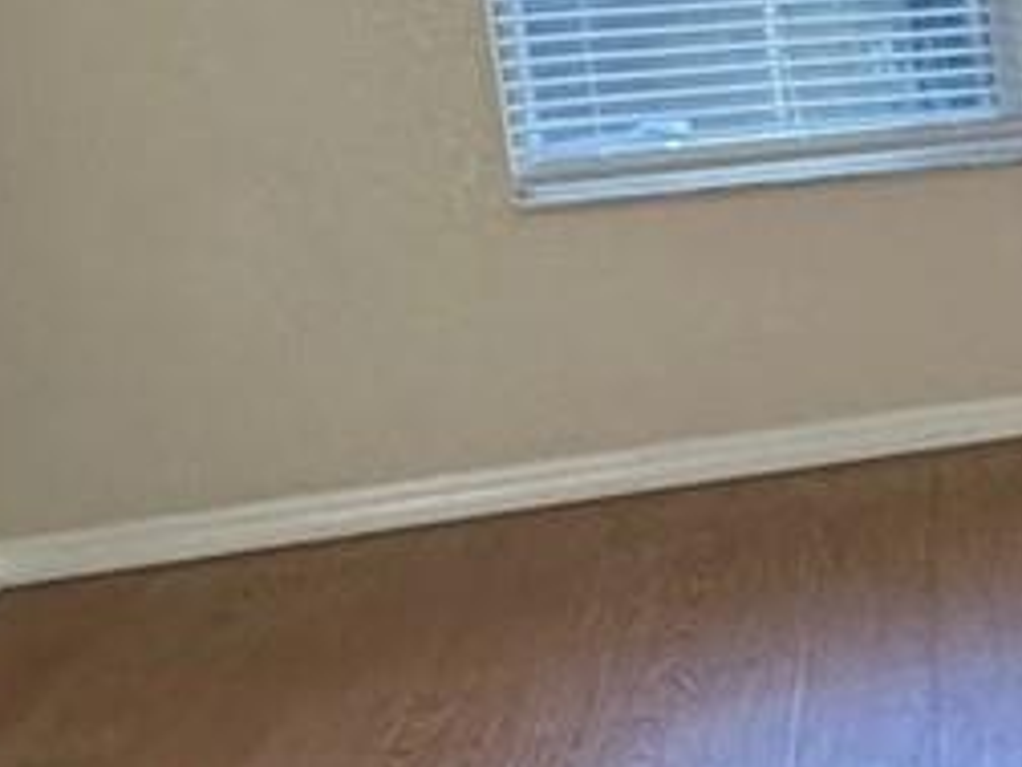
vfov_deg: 16.4
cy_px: 73
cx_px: 2742
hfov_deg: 13.0
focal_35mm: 89
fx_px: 2628
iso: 160
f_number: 2.2
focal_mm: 2.22
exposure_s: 1/120
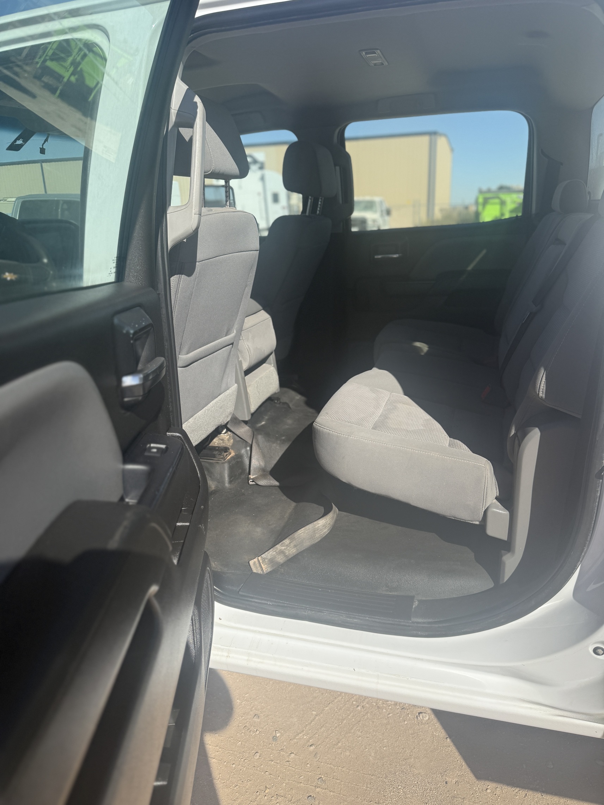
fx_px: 558
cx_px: 302
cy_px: 402
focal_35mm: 24
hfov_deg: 56.8
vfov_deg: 71.6
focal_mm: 6.76
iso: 80
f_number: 1.78
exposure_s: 1/4405
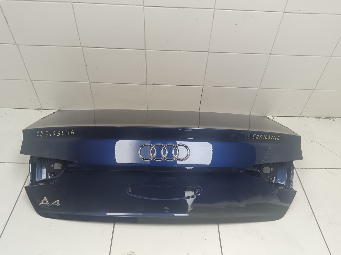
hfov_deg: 65.3
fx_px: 266
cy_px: 128
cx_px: 170
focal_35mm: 27
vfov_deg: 51.4
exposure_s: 1/100
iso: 467
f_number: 1.9
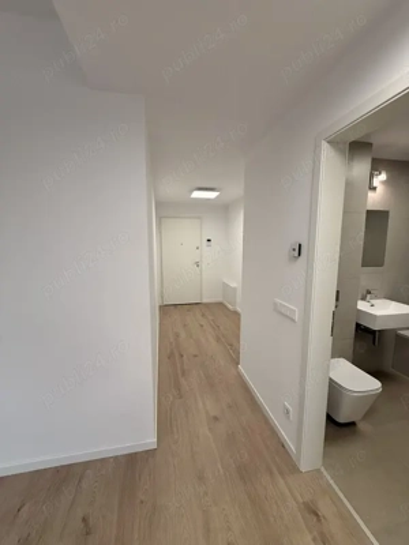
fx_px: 221
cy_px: 272
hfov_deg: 85.7
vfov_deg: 102.1
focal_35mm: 14
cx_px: 204
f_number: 2.2
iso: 125
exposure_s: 1/100
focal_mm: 2.22
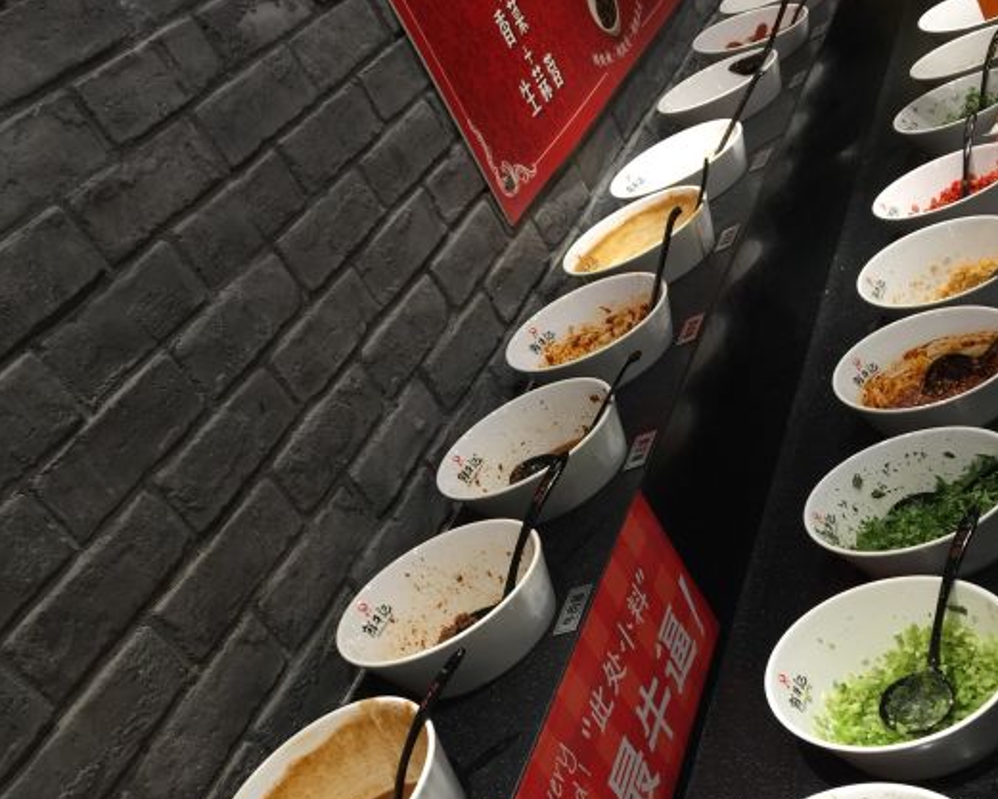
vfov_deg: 38.1
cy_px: 605
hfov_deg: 47.9
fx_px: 1123
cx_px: 501
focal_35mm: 38
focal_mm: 4.15
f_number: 2.2
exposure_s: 1/17
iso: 50
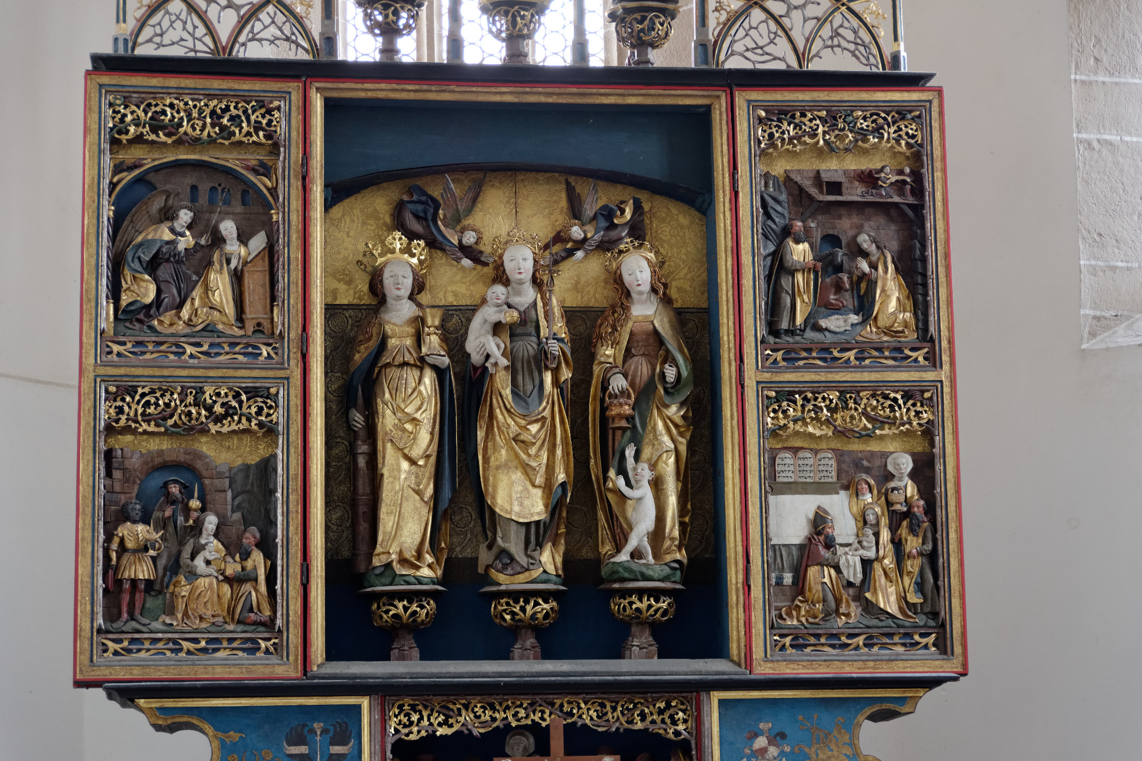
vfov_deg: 15.2
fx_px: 2855
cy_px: 380
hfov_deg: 22.6
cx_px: 571
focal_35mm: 90
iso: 1000
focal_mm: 60
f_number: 4.5
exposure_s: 1/13
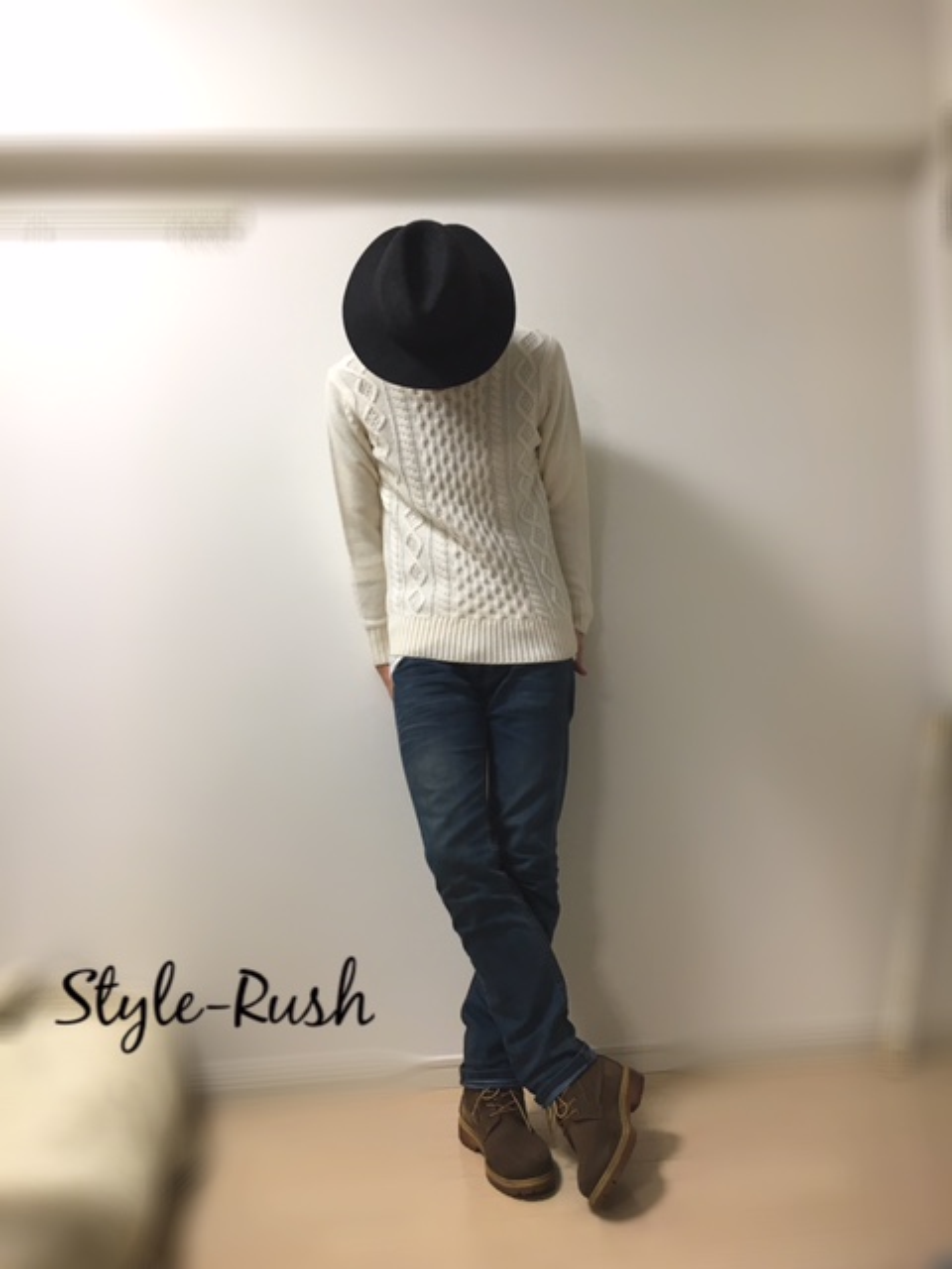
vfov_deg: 61.7
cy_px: 634
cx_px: 476
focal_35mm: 29
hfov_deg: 48.2
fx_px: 1063
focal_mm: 4.15
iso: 32
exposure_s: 1/33
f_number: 2.2
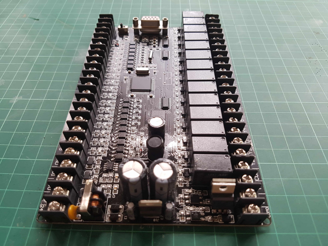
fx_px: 246
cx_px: 164
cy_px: 123
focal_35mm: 26
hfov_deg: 67.3
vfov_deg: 53.1
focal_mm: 4.2
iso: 100
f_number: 1.7
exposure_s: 1/60
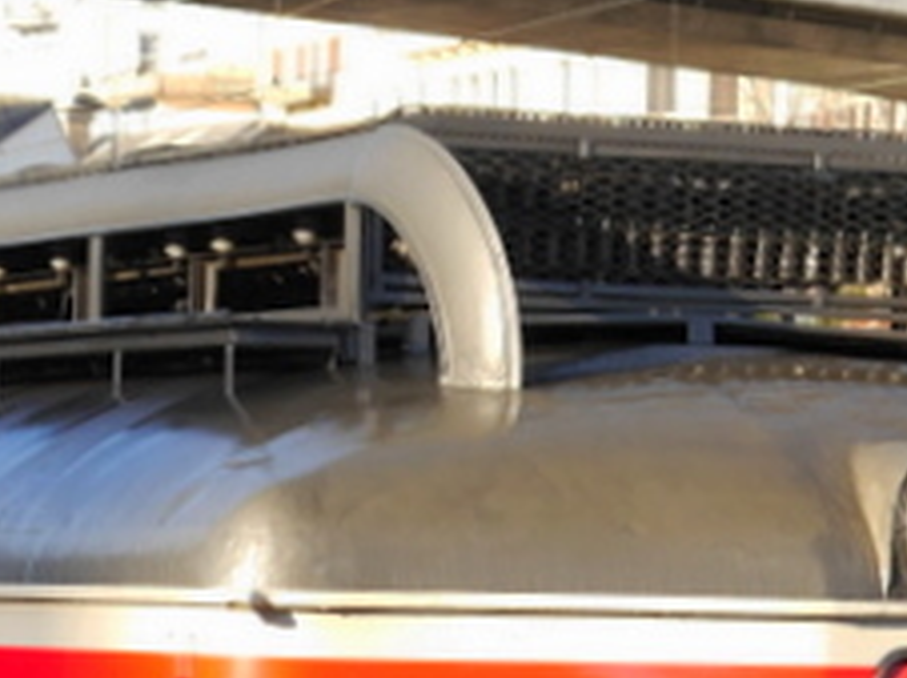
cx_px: 297
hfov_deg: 11.2
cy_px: 1244
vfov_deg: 8.1
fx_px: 4633
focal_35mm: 177
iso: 160
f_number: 5.6
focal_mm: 20
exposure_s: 1/200
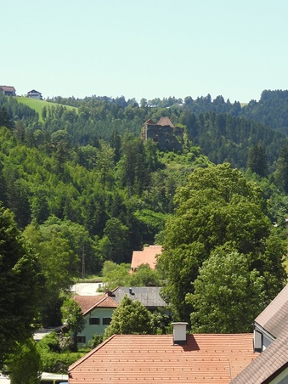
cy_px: 262
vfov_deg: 15.9
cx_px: 251
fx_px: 1376
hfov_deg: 11.9
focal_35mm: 124
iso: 100
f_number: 3.5
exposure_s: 1/1000
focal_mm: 12.5
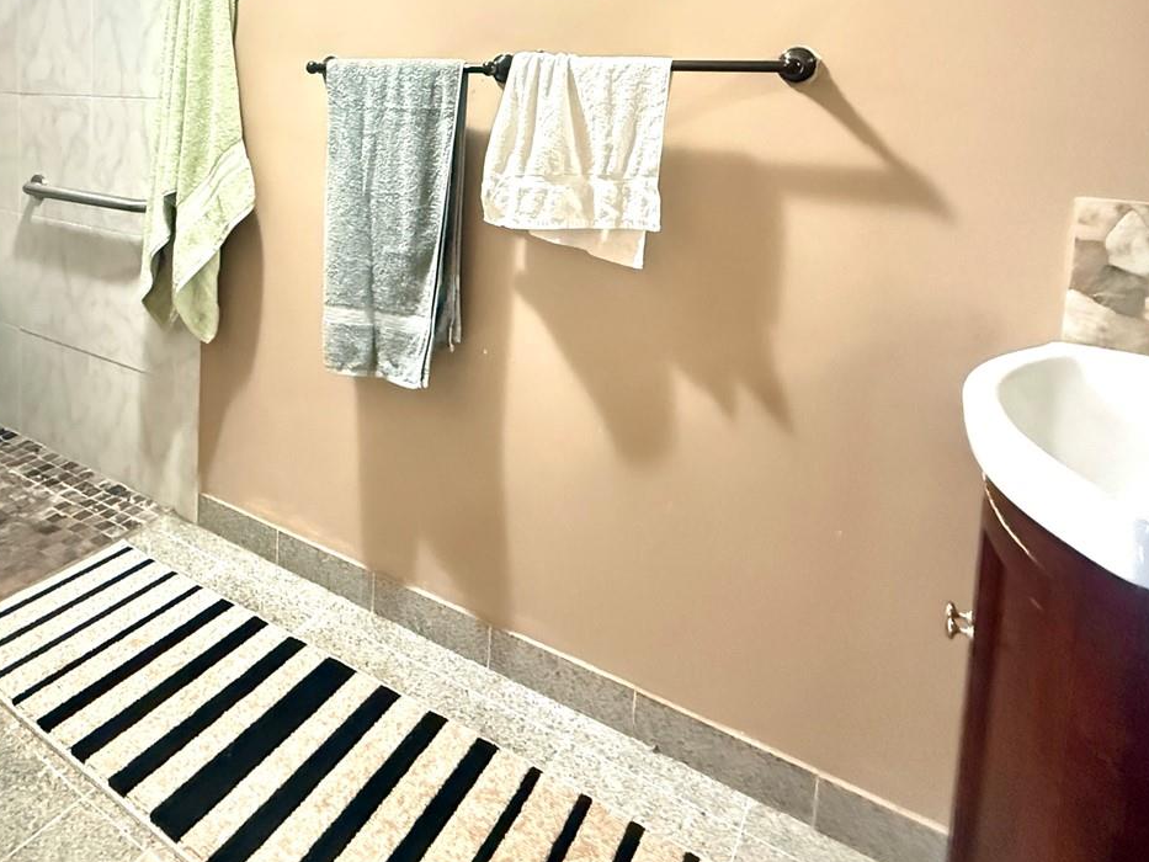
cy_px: 176
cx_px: 397
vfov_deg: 53.2
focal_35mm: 24
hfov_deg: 69.8
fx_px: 797
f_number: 2.2
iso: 1600
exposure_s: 1/40
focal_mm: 2.22
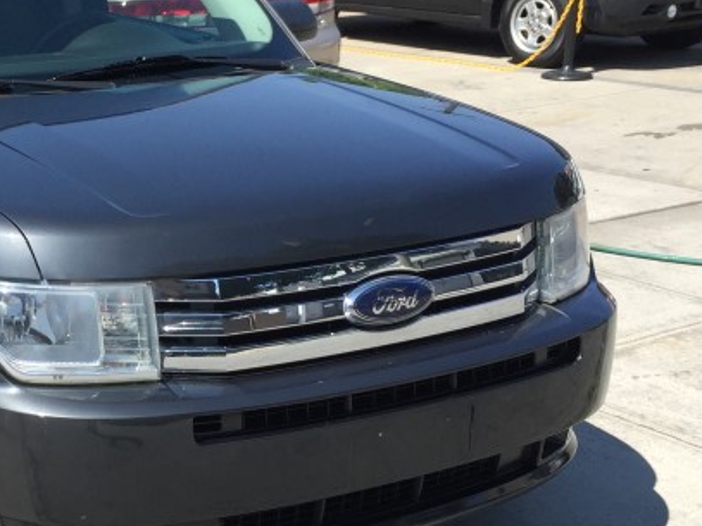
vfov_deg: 20.1
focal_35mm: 73
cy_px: 291
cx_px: 19
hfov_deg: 25.5
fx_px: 1480
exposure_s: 1/1319
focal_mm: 4.15
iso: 32
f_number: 2.2
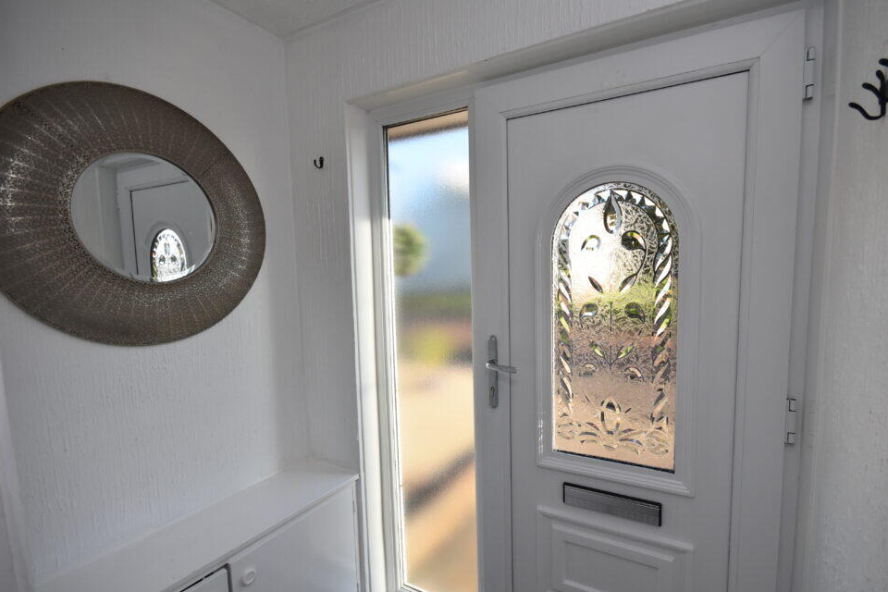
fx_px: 395
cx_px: 469
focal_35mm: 16
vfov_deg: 73.7
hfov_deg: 96.6
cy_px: 308
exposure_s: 1/160
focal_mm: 10
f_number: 6.3
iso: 400
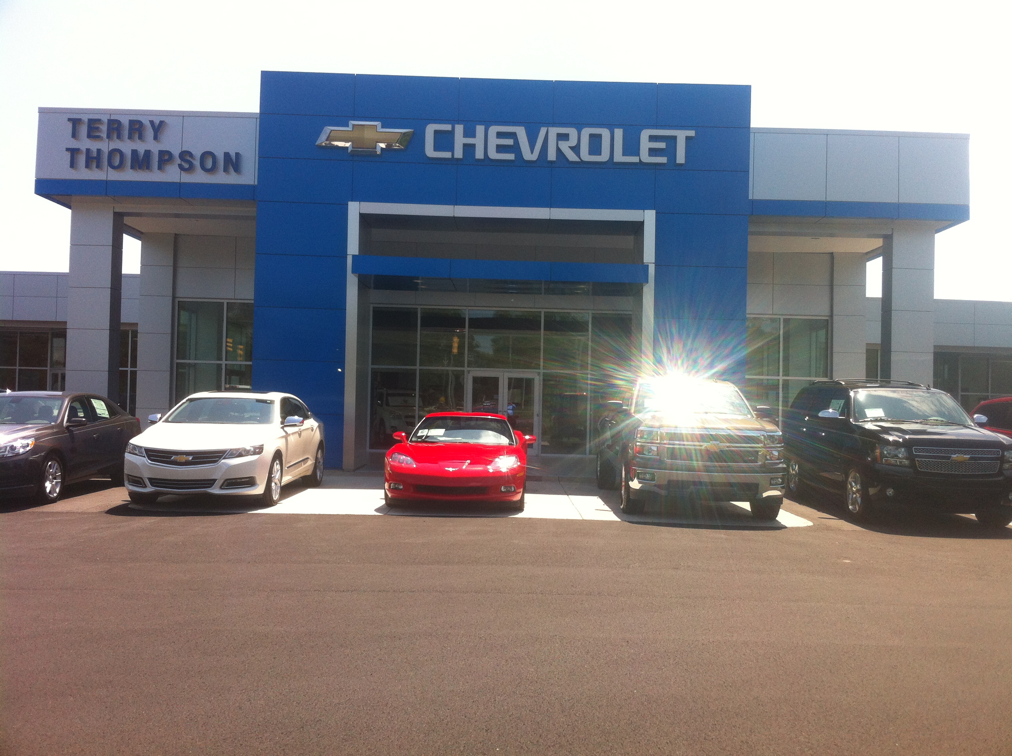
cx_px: 506
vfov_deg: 40.6
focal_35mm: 35
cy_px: 378
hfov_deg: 52.7
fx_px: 1022
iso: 80
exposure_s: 1/838
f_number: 2.8
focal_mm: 3.85
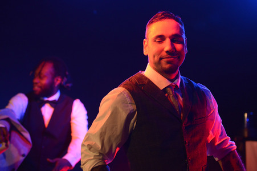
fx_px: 499
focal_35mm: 70
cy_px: 86
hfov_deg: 28.9
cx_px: 128
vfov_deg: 19.4
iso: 4000
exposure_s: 1/200
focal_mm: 70
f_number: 2.8
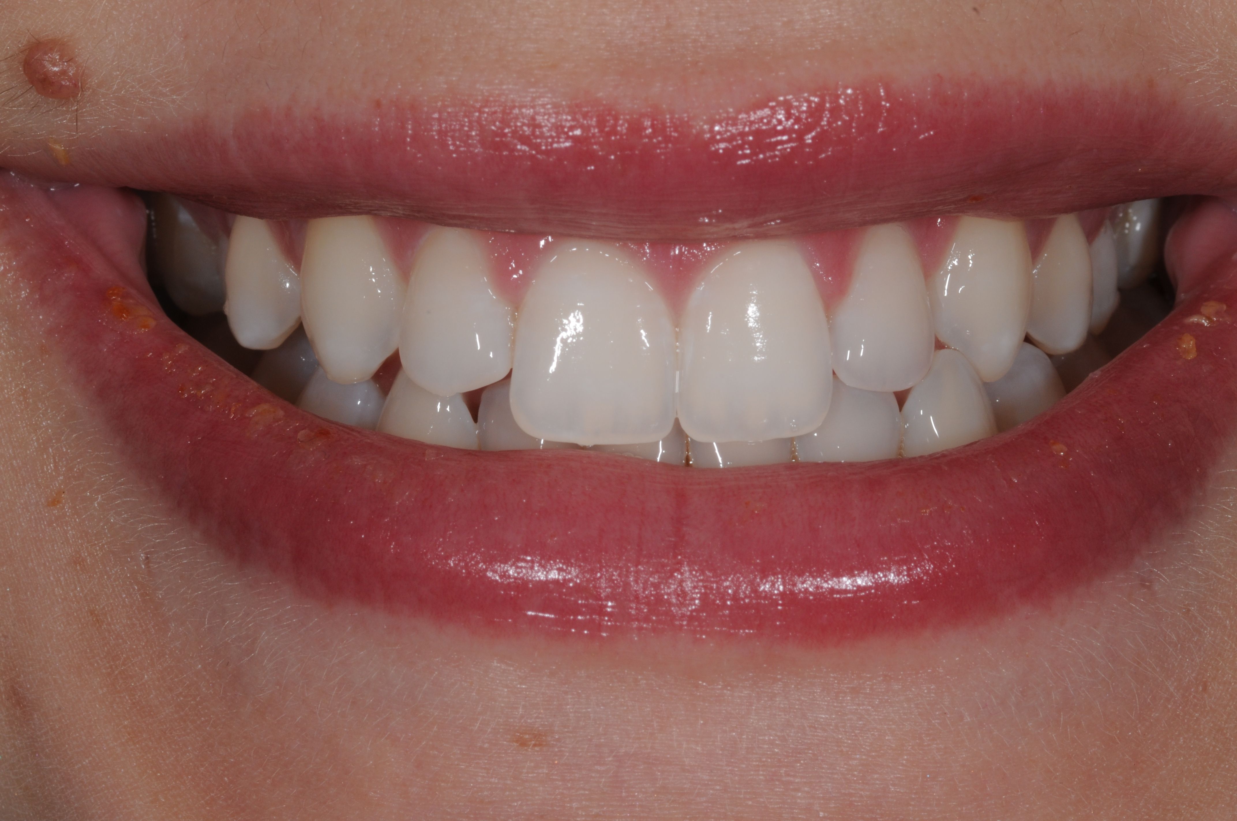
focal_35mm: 158
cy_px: 410
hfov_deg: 13.1
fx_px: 5405
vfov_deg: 8.7
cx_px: 618
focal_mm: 105
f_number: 32
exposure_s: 1/60
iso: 200
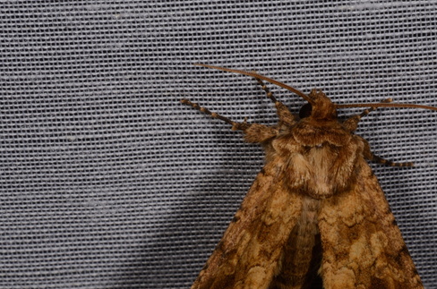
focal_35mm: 207
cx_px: 309
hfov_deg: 10.0
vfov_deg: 6.6
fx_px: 2505
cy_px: 227
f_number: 32
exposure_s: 1/60
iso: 100
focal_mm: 85
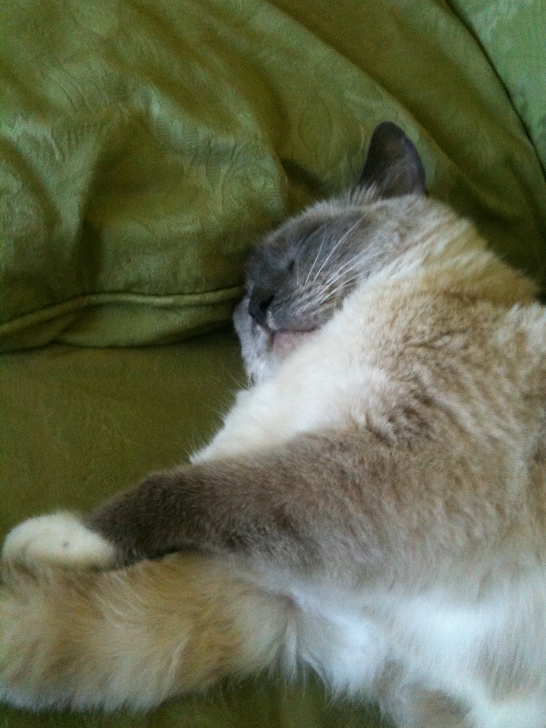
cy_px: 359
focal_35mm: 36
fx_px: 757
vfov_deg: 51.4
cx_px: 280
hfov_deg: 39.6
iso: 250
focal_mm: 3.85
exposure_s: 1/15
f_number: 2.8
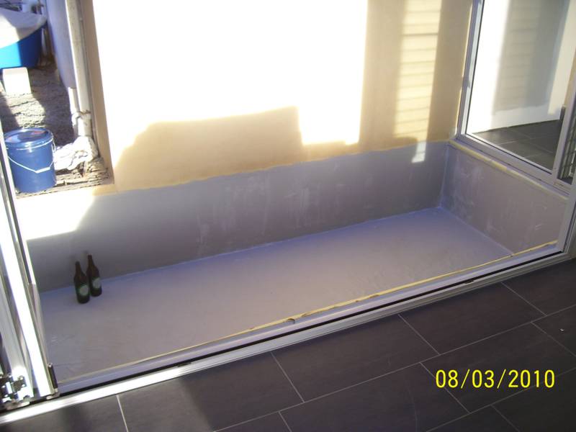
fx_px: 566
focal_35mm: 34
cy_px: 216
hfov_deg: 54.0
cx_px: 288
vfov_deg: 41.8
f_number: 2.7
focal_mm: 5.6
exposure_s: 1/90
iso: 80
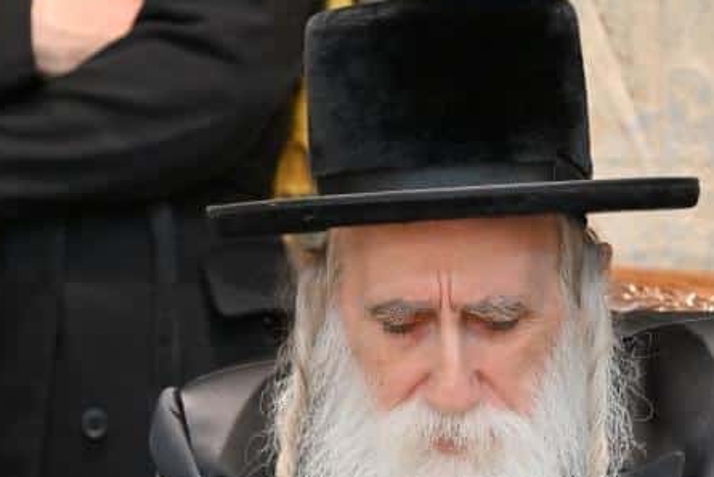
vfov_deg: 5.4
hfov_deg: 8.1
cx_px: 518
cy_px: 459
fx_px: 5019
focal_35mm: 253
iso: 1600
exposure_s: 1/320
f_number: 4
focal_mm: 110
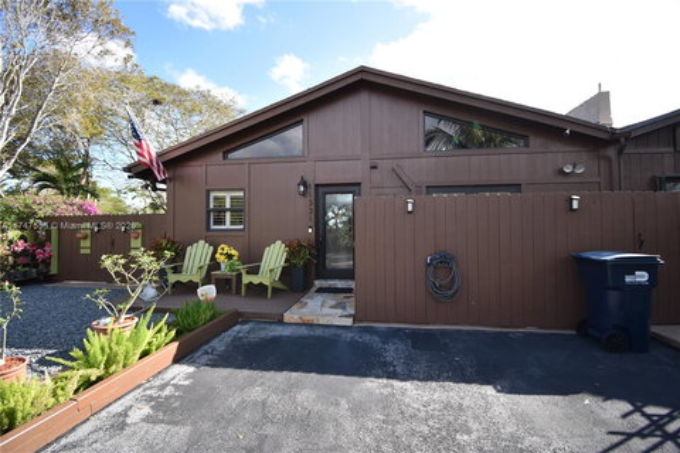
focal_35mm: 15
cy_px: 226
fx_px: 283
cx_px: 340
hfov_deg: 100.4
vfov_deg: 77.3
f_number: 4.5
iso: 400
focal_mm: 10
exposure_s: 1/640
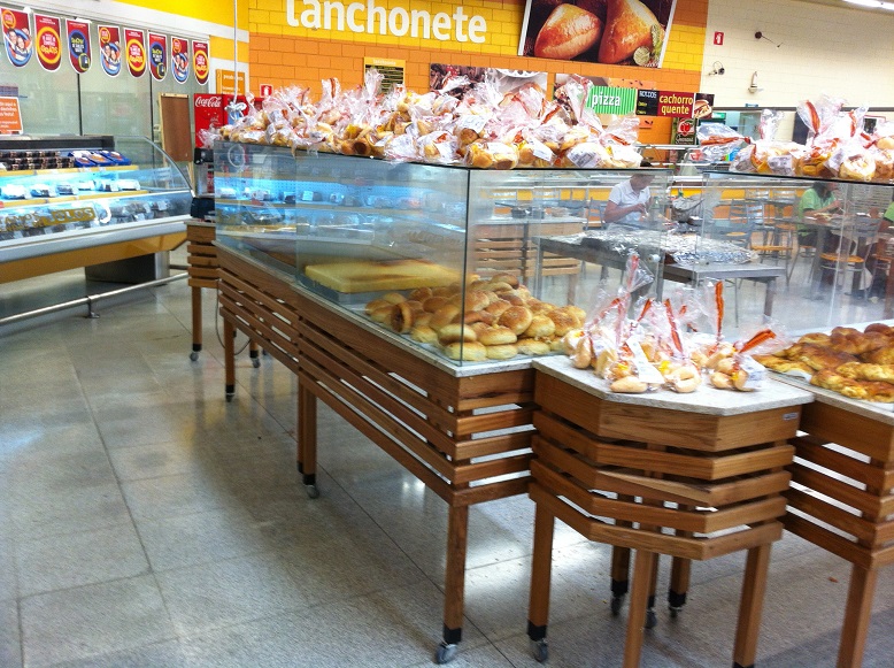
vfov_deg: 40.6
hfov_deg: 52.7
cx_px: 447
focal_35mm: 35
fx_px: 903
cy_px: 334
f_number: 2.8
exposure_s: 1/15
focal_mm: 3.85
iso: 80
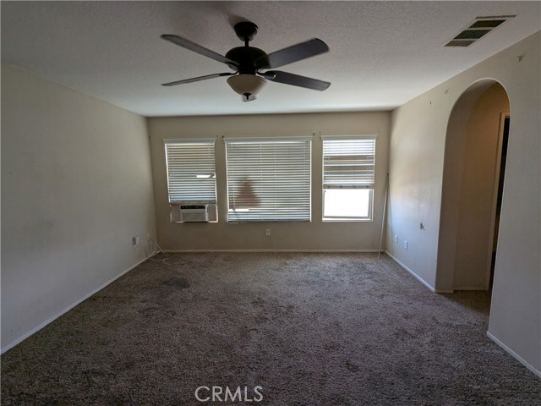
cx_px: 270
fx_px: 250
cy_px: 203
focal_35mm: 16
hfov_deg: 94.5
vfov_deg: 78.1
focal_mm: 2.35
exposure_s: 1/120
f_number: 2.2
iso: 97
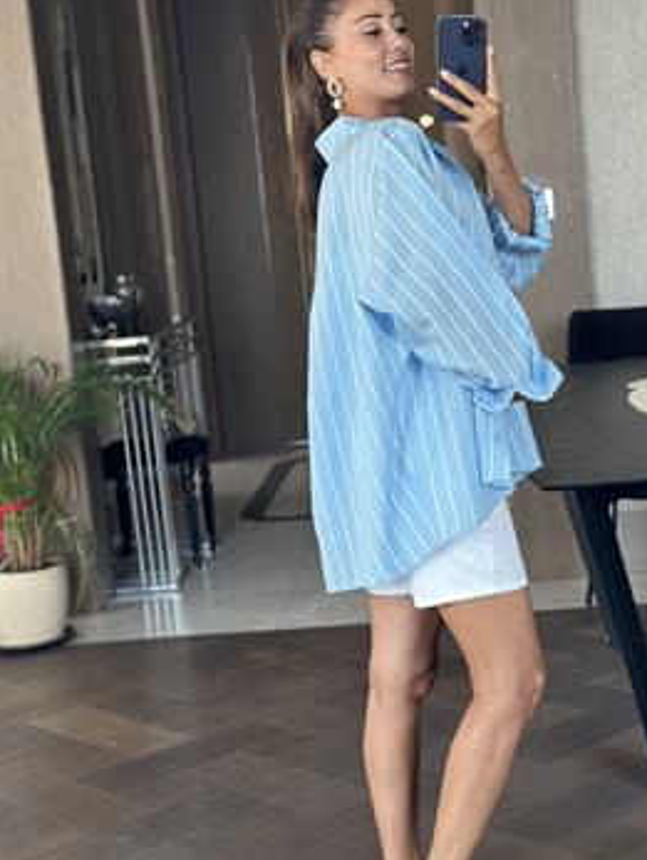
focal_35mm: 70
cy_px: 463
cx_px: 469
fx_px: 1741
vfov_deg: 27.7
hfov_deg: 20.9
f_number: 1.78
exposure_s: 1/60
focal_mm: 6.86
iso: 125
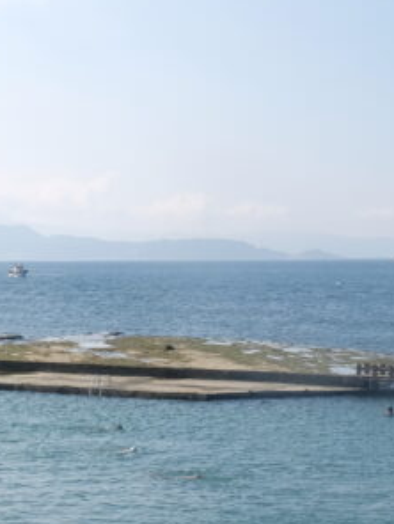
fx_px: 1363
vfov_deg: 21.7
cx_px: 7
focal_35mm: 90
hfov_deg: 16.1
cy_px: 187
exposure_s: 1/160
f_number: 14
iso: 320
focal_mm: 18
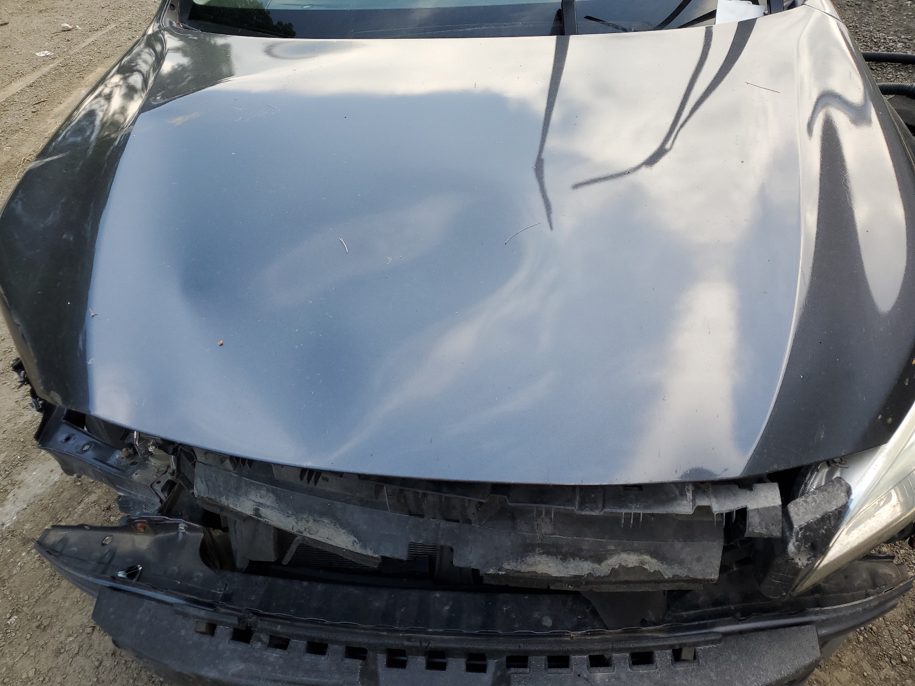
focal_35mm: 26
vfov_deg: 53.1
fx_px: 687
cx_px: 458
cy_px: 343
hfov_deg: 67.3
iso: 50
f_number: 1.5
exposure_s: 1/417
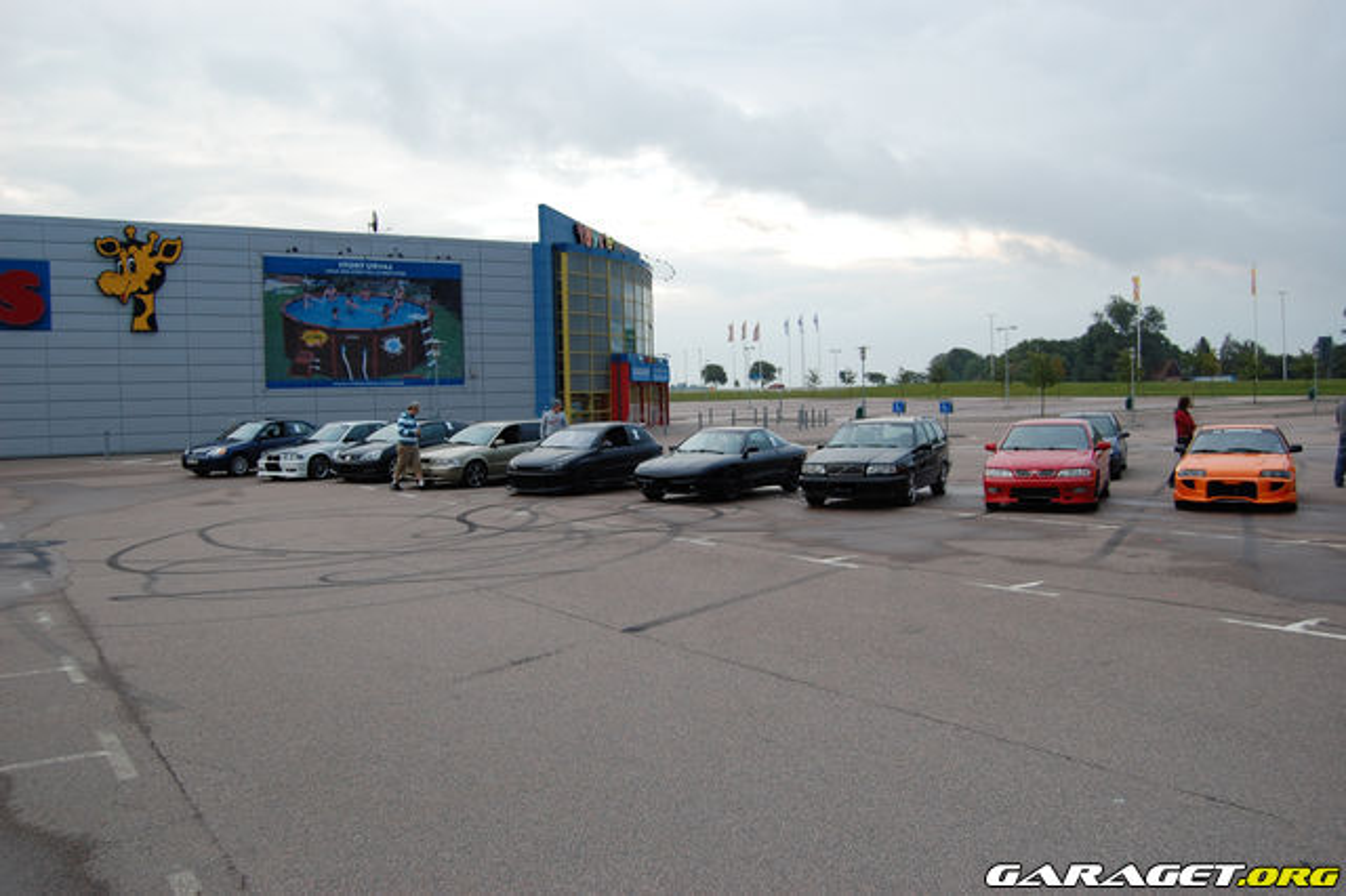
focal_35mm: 30
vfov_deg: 43.6
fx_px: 1121
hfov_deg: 62.0
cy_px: 448
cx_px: 673
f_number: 5.6
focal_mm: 20
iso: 280
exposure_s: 1/125
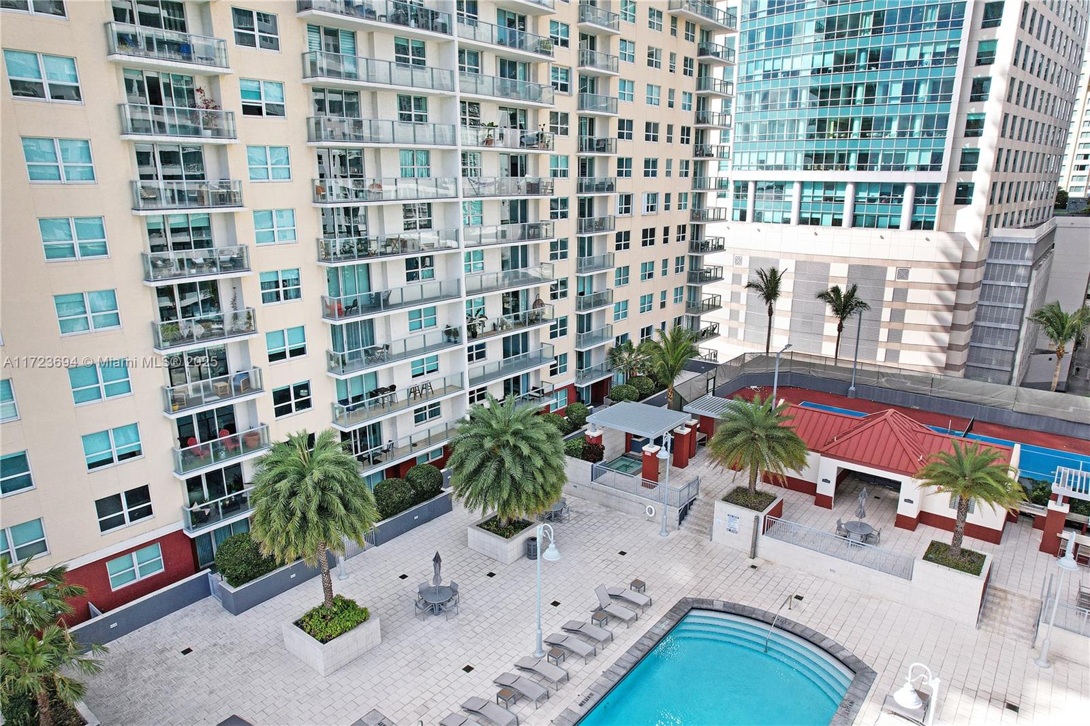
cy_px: 363
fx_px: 666
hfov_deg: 78.6
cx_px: 545
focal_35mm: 22
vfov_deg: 57.2
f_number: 2.8
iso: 100
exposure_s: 1/350
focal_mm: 8.38
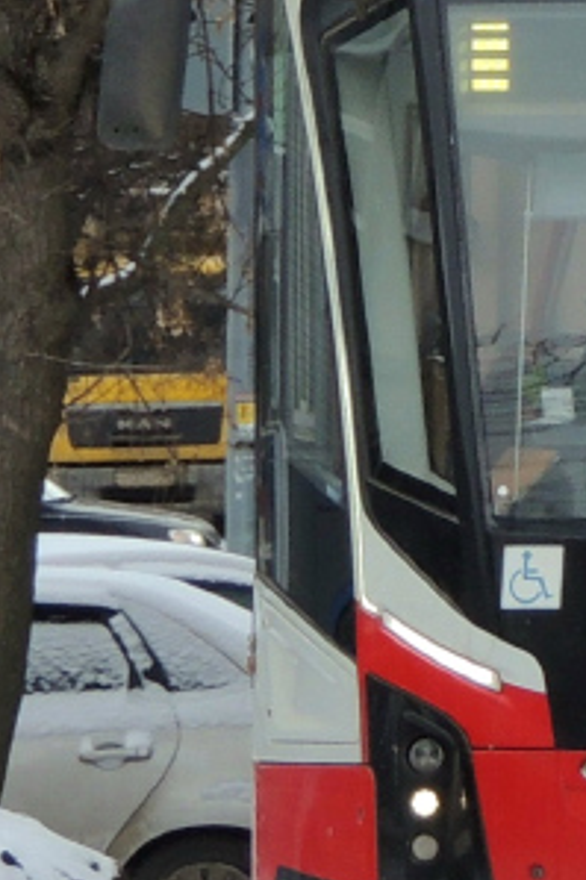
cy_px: -169
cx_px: 916
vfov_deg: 2.9
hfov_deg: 2.0
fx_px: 17135
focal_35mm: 701
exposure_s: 1/200
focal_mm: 27.6
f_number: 4.4
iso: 100
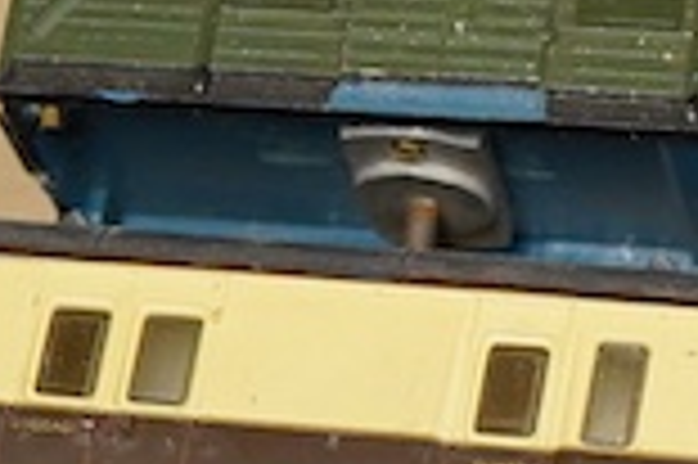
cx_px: 878
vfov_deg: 5.2
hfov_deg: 7.8
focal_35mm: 261
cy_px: 469
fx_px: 5055
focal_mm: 30
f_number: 3.5
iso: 1250
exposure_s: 1/160
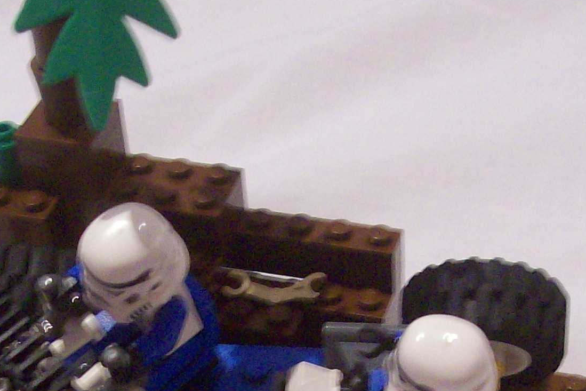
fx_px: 1579
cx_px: 275
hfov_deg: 21.0
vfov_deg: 13.8
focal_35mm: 97
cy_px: 446
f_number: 2.7
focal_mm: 6
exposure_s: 1/10.8
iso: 160
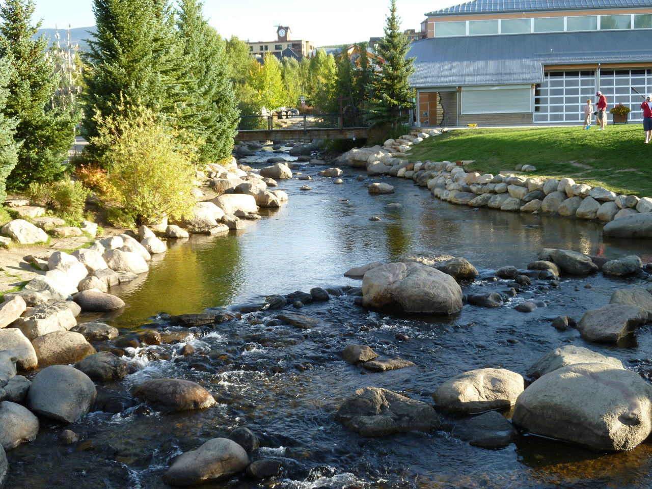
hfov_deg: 42.1
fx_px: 848
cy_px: 244
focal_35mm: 45
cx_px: 326
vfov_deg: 32.2
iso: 80
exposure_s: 1/80
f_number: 4.2
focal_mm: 8.1
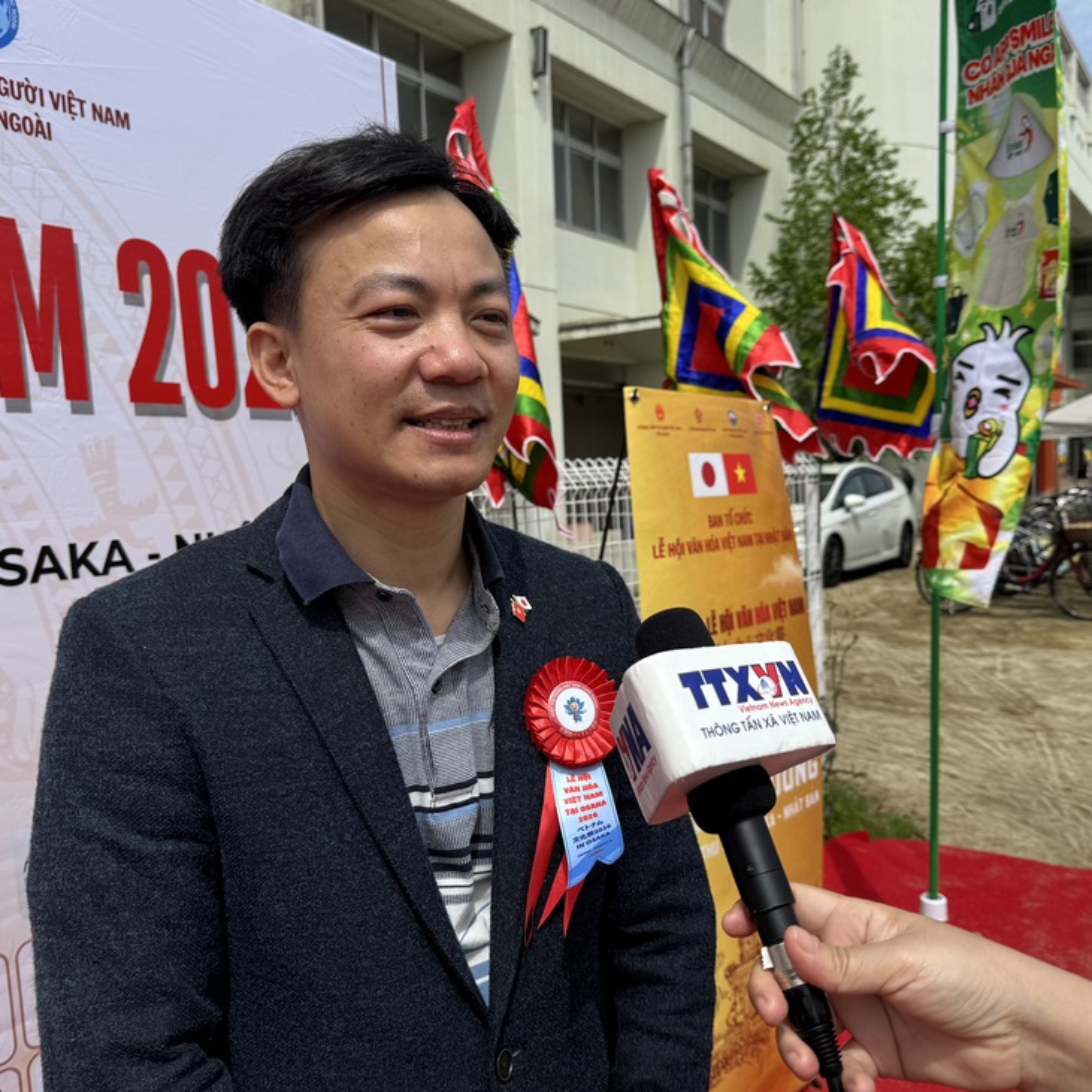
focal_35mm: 29
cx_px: 571
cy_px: 545
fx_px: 1035
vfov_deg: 55.6
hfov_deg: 55.6
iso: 80
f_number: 1.78
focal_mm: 6.76
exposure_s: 1/5348
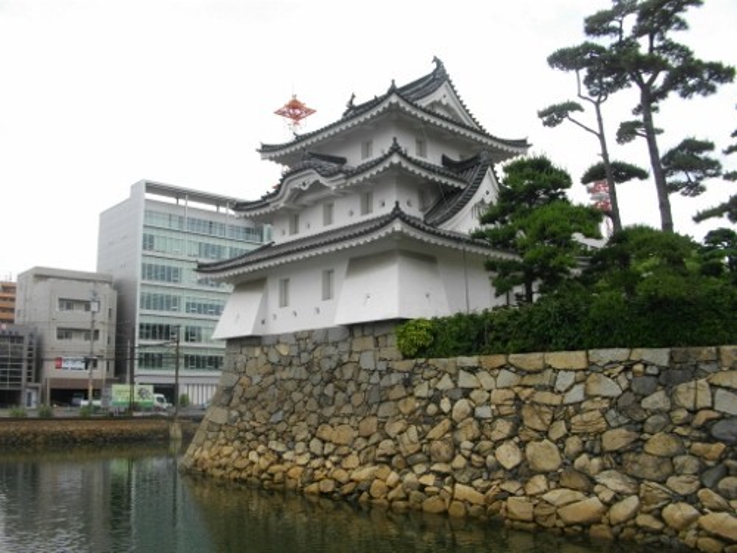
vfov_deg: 44.2
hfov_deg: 56.8
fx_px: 681
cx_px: 368
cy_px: 276
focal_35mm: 32
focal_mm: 5.7
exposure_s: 1/320
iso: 100
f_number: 5.5
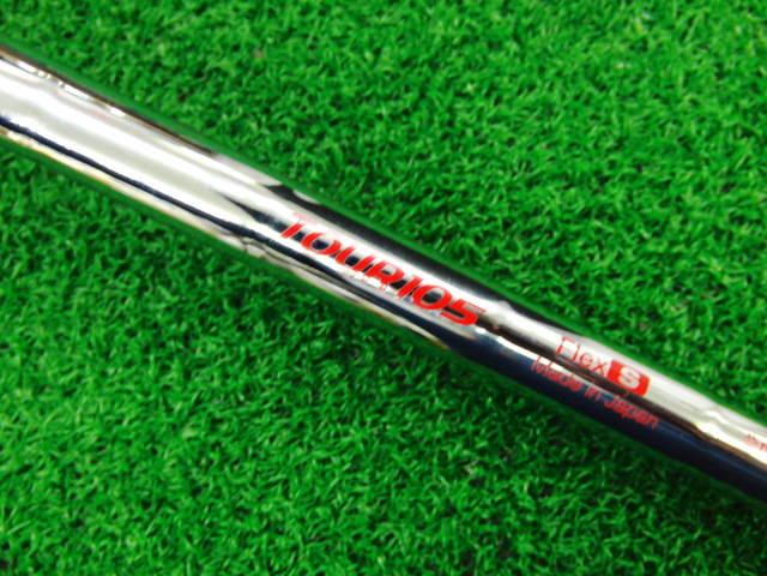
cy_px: 288
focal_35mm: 37
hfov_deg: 50.1
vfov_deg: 38.7
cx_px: 384
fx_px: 820
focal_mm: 6.42
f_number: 3.6
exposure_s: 1/30
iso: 400
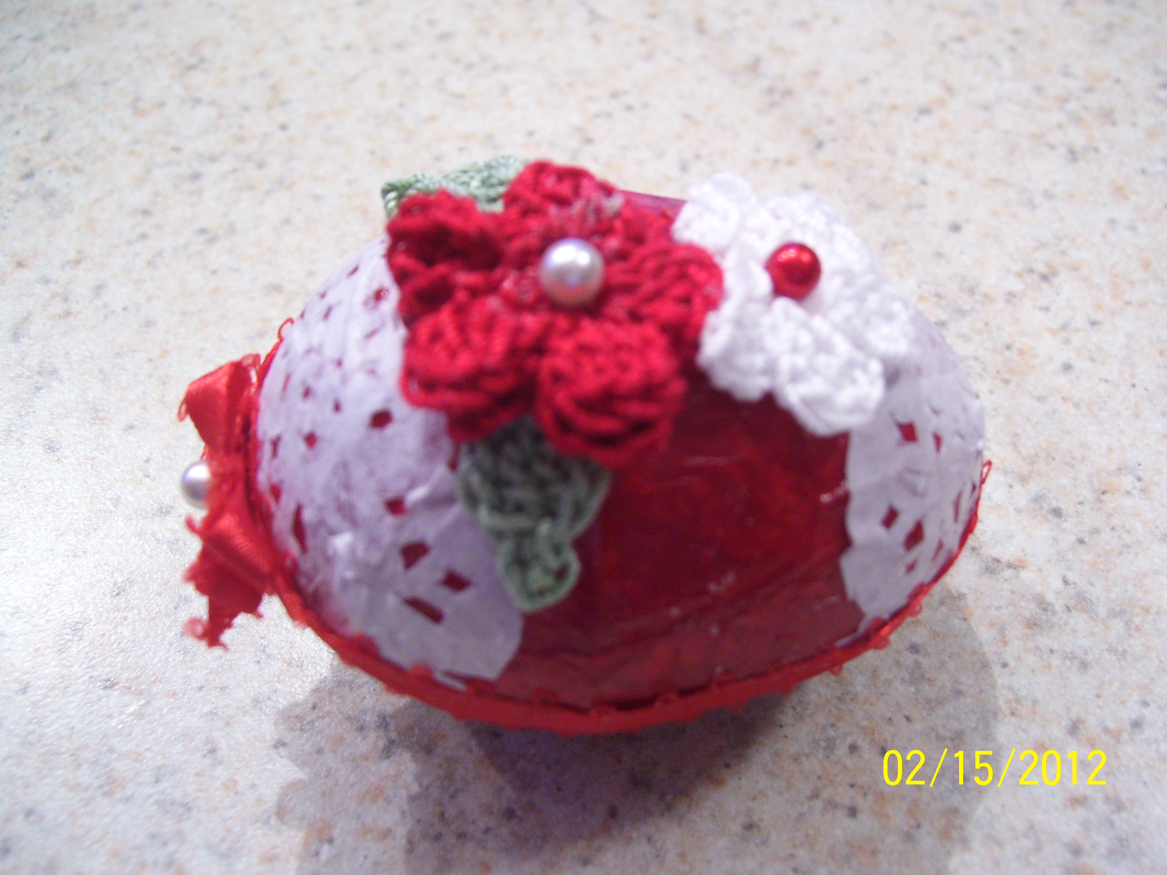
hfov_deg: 50.1
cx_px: 584
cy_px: 438
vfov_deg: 38.7
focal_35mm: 37
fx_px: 1247
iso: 160
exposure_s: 1/10
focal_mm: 6
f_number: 2.7
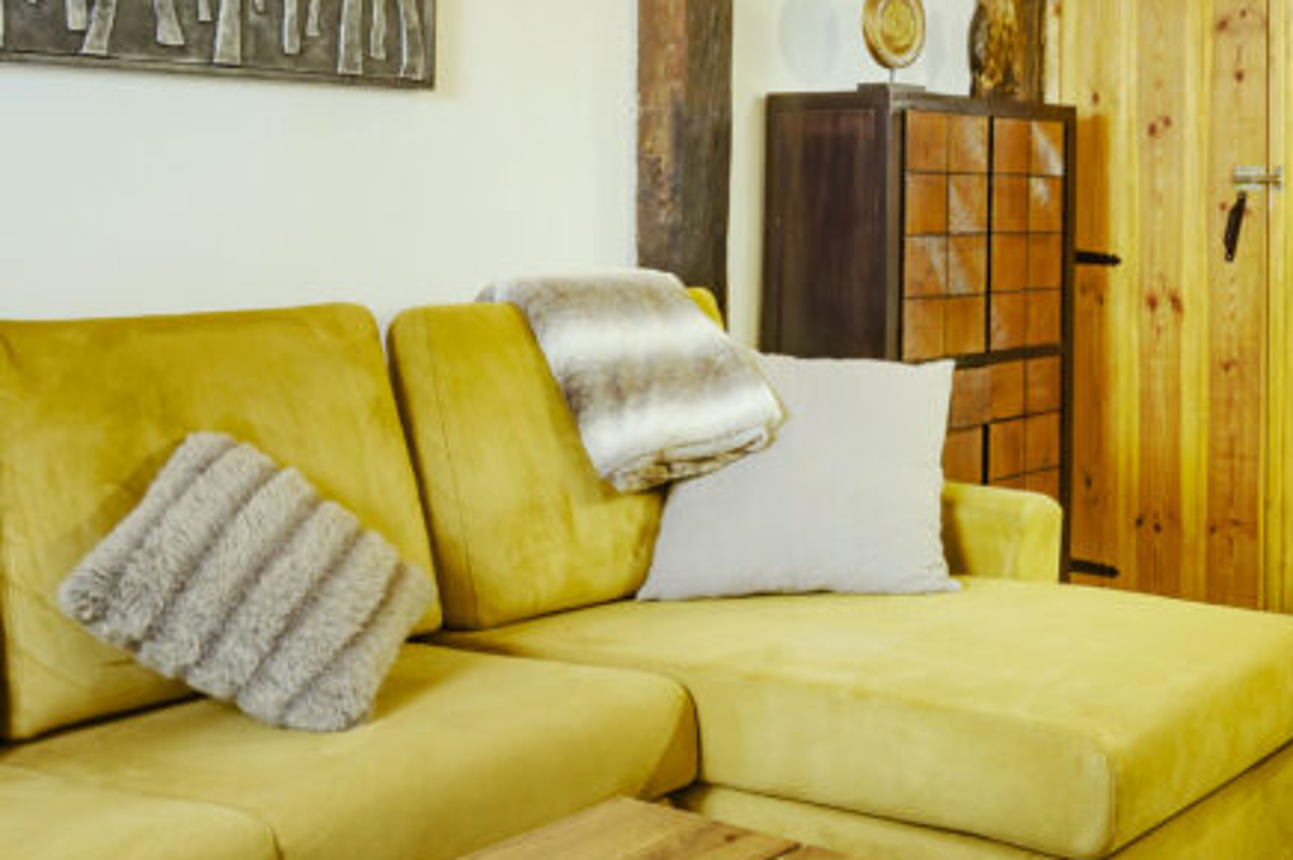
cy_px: 461
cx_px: 902
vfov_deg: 28.6
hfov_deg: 41.2
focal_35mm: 47
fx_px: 1687
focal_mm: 20
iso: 125
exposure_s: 2
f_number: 13
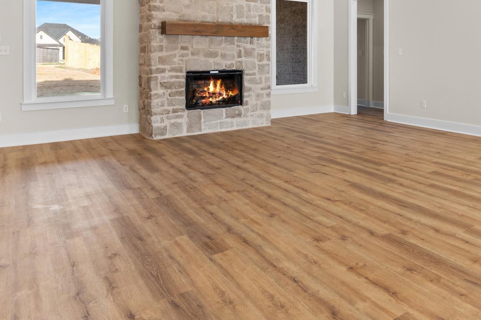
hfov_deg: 61.3
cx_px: 322
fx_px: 394
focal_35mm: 29
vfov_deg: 42.5
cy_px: 68
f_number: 9
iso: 200
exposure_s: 1/6
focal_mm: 12.2
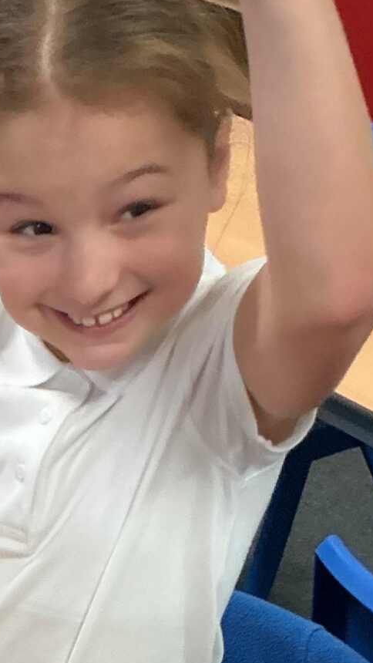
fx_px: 1652
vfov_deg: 20.1
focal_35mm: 94
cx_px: -222
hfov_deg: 12.2
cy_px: 946
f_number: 1.8
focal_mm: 3
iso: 125
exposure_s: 1/60
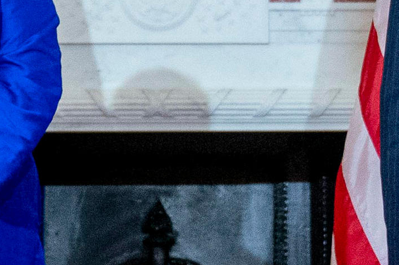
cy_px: -50
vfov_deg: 5.0
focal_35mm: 274
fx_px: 3035
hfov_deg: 7.5
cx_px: 174
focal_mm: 39
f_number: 3.2
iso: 3200
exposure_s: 1/320
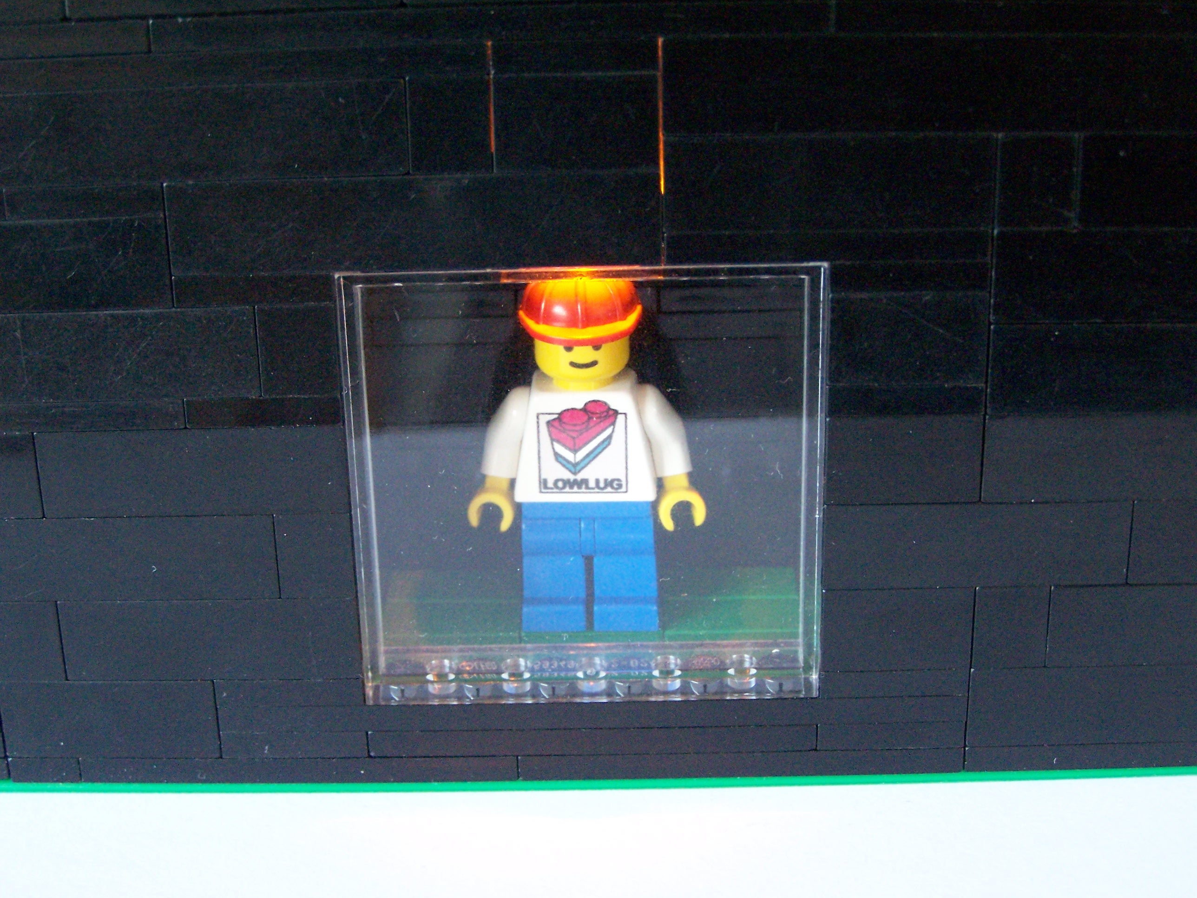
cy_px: 449
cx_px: 598
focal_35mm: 67
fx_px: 2317
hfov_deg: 29.0
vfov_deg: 21.9
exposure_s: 1/30
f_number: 3.2
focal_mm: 11.1
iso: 400
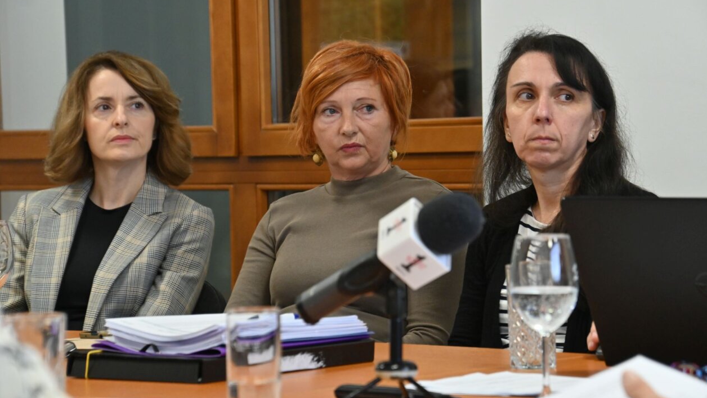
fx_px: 2719
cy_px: 169
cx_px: 354
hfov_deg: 14.8
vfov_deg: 8.4
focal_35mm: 145
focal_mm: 92
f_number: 5
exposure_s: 1/160
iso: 1600
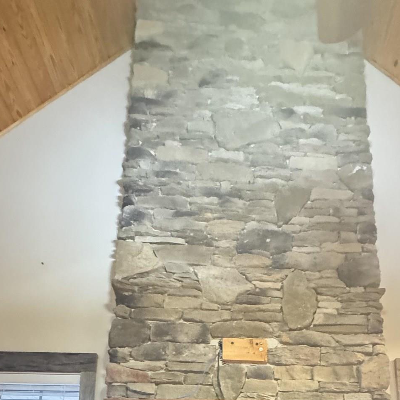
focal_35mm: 30
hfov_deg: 53.7
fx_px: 392
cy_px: 458
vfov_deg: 41.0
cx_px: 239
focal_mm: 2.22
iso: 2000
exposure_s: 1/30
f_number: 2.2
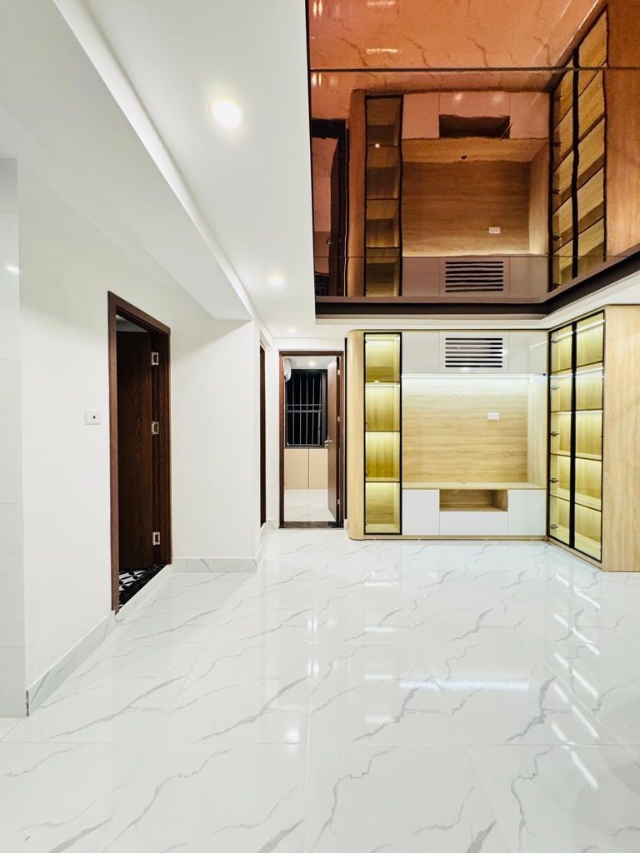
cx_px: 320
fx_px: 345
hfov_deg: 85.7
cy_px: 426
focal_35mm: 14
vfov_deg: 102.1
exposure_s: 1/50
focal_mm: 2.22
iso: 320
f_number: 2.2
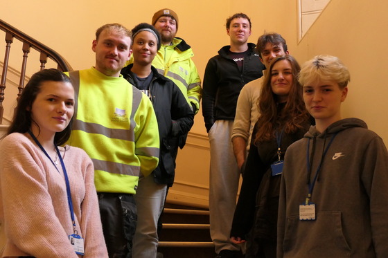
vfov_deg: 35.9
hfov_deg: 51.9
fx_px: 399
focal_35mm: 37
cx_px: 194
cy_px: 129
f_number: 3.3
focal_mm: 13.5
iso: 1600
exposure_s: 1/60
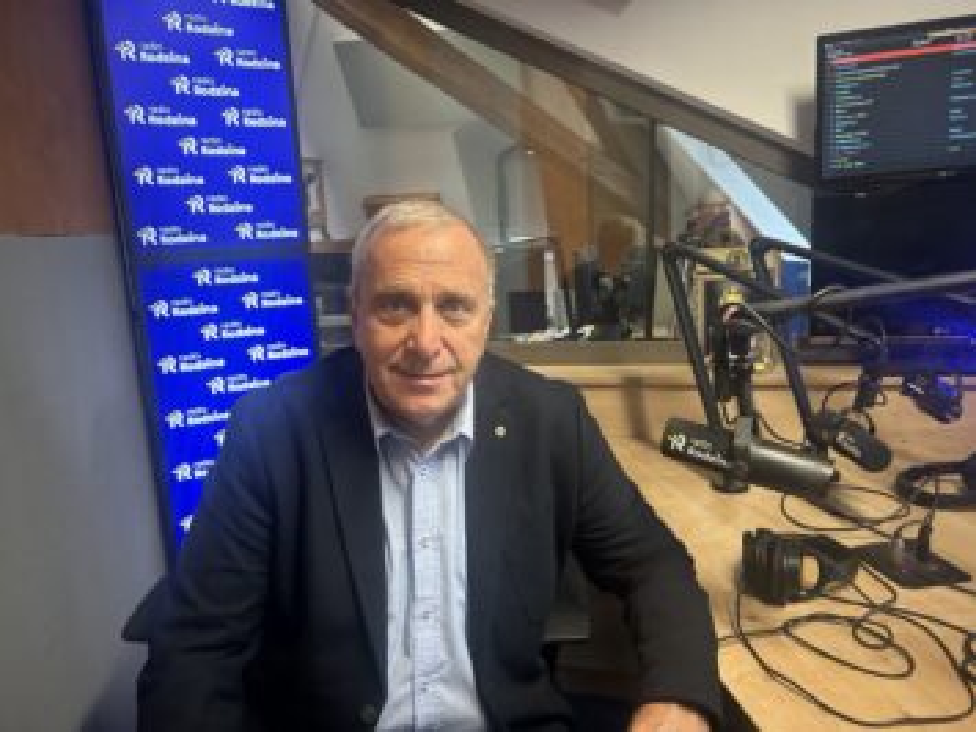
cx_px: 488
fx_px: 733
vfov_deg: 53.0
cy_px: 366
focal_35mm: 26
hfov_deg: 67.3
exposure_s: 1/50
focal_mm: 5.7
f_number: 1.5
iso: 250
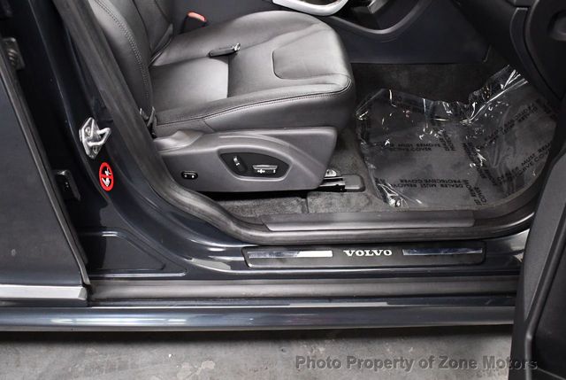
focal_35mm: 36
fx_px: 567
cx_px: 283
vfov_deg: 37.0
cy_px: 190
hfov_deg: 53.1
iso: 3200
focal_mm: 18
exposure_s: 1/80
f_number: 3.5
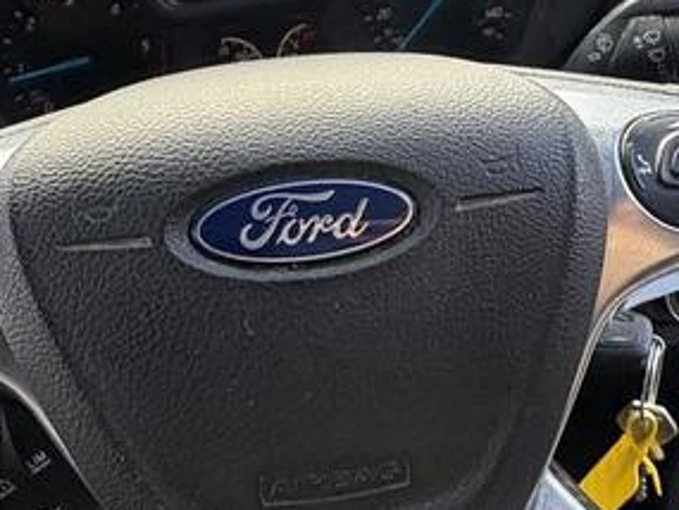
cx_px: 374
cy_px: 236
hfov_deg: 42.9
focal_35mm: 44
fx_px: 863
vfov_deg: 32.9
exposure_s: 1/99
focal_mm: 2.22
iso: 200
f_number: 2.2
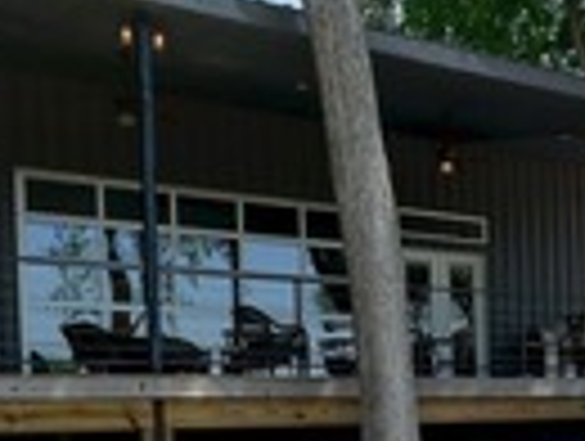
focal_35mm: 66
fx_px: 1117
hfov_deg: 28.1
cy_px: 434
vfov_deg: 21.6
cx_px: 544
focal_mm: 14
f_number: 6.3
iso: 2000
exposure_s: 1/6400
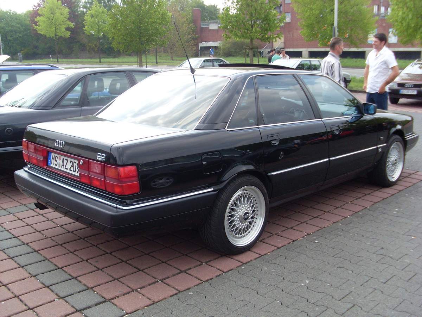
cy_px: 158
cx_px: 211
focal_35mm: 38
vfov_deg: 37.7
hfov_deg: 49.0
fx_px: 463
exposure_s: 1/125
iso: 80
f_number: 7.7
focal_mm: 6.3
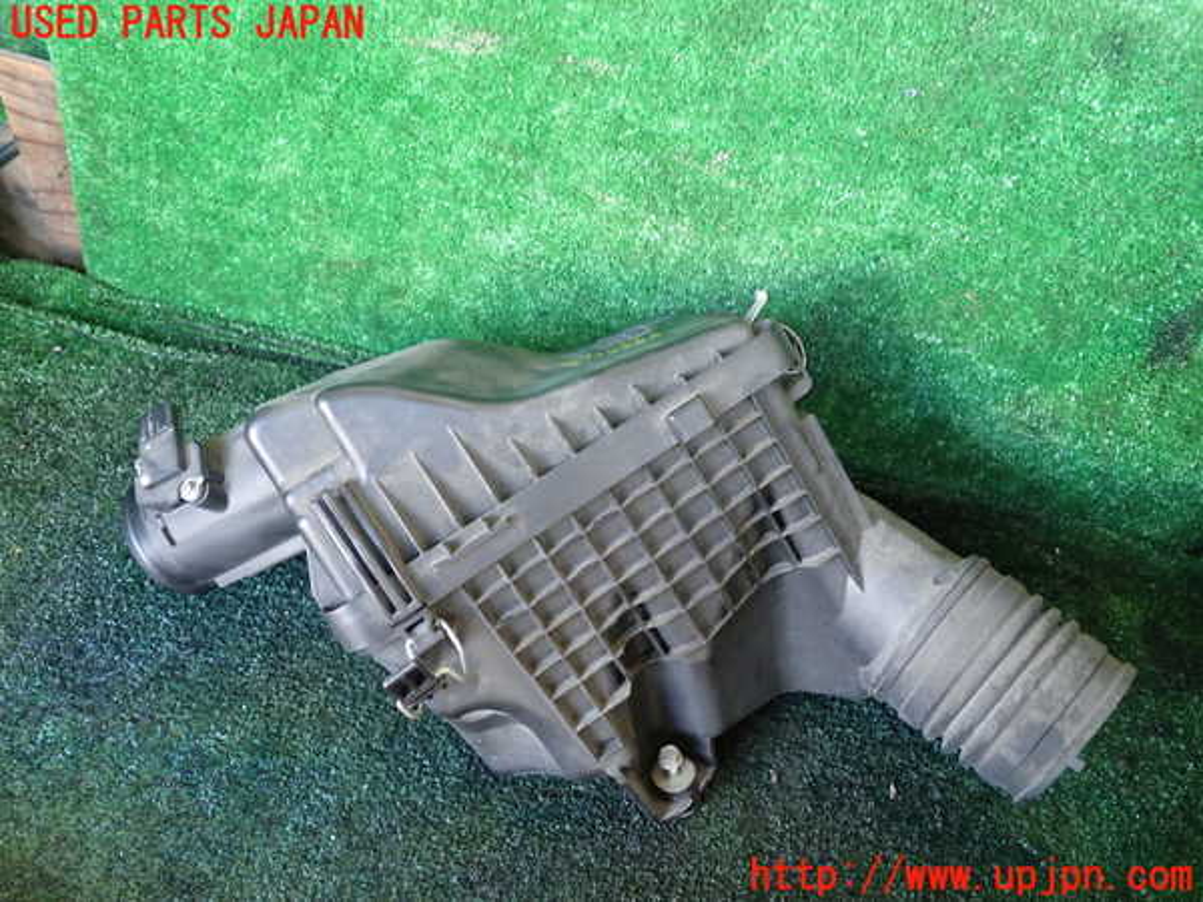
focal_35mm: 30
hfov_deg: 60.0
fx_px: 1043
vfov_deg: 46.8
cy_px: 451
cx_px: 602
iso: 320
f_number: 2.3
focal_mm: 5.4
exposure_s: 1/30
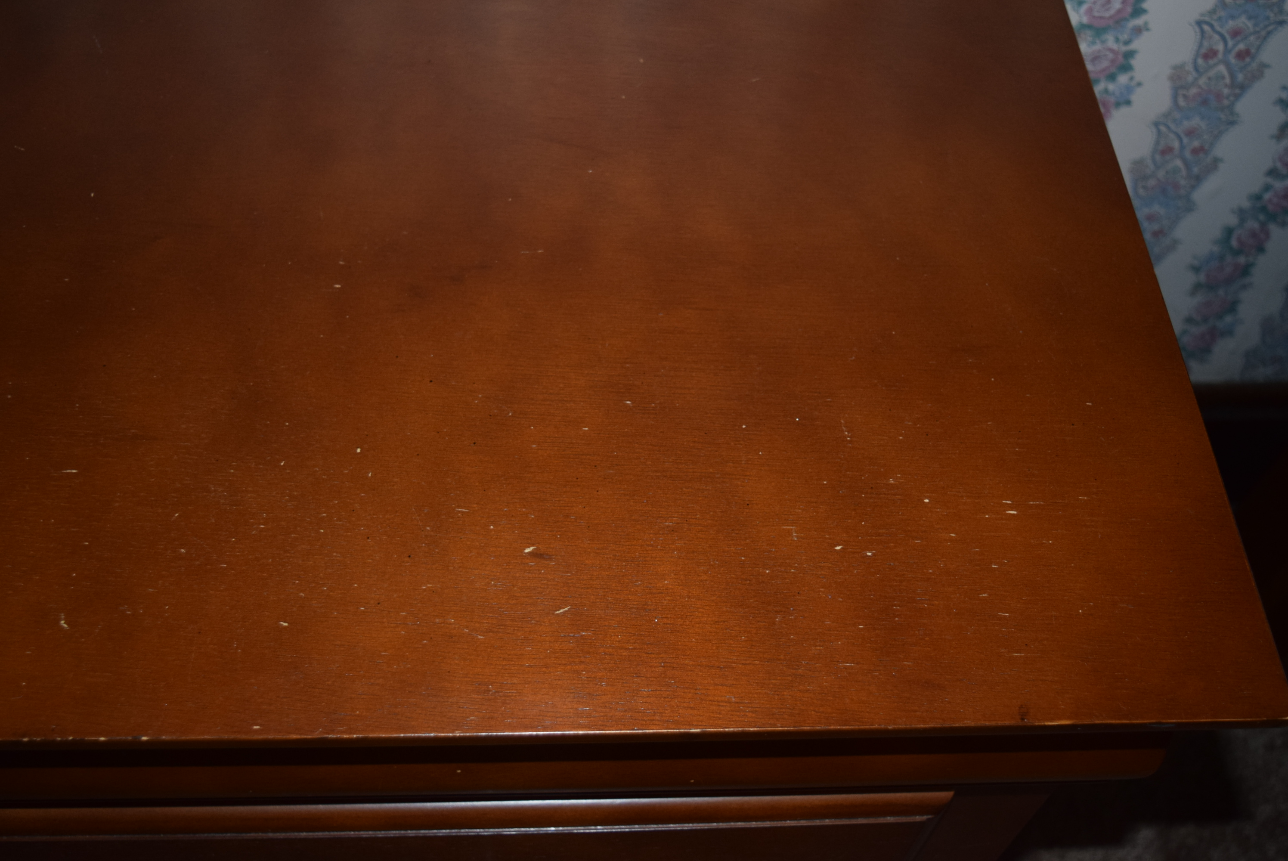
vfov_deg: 33.1
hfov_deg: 47.9
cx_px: 644
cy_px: 430
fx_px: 1450
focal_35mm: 40
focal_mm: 27
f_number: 4
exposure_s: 1/60
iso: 1100
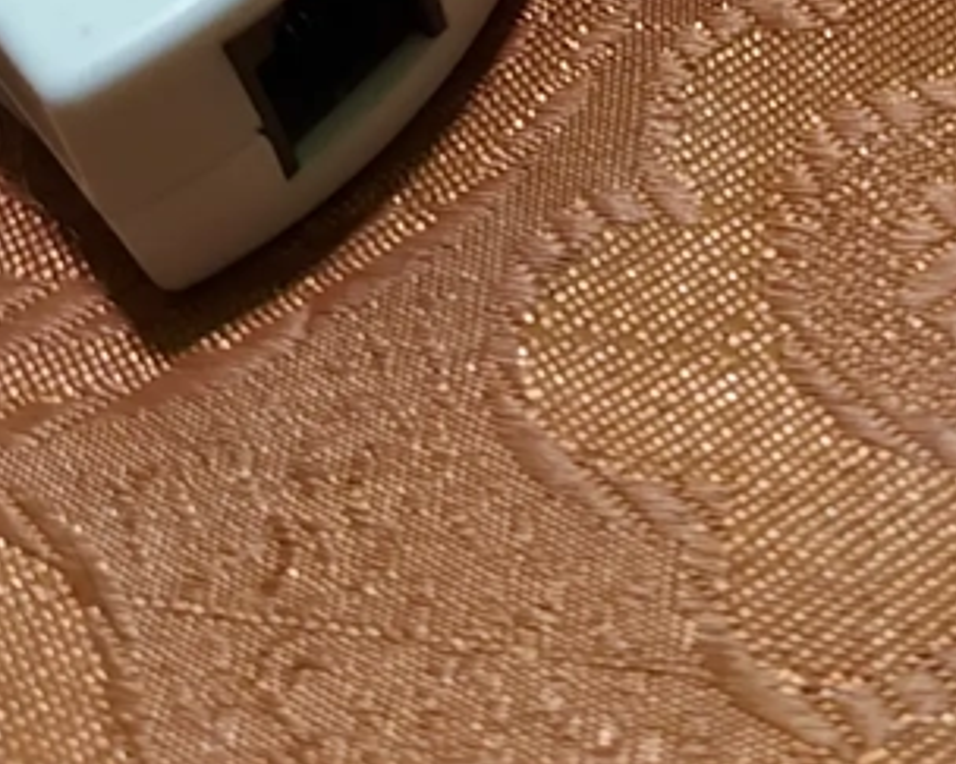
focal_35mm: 77
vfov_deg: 17.7
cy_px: -402
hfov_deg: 24.4
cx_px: 767
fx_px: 2178
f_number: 1.8
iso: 200
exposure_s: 1/40
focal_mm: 5.23
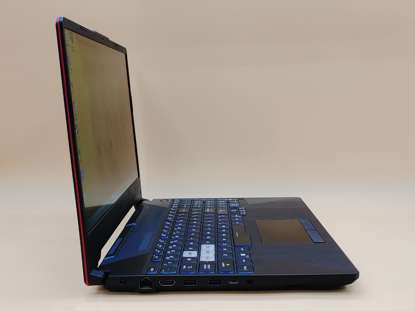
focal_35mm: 41
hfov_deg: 45.8
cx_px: 208
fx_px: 492
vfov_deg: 35.1
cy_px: 156
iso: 50
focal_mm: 4.36
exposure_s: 1/120
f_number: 1.8
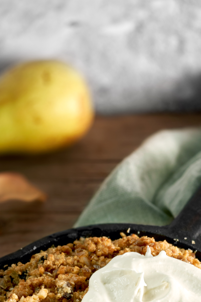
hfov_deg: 7.4
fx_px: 1549
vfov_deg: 11.0
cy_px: 302
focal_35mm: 185
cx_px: 167
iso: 250
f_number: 2.8
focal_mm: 90
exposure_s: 1/30
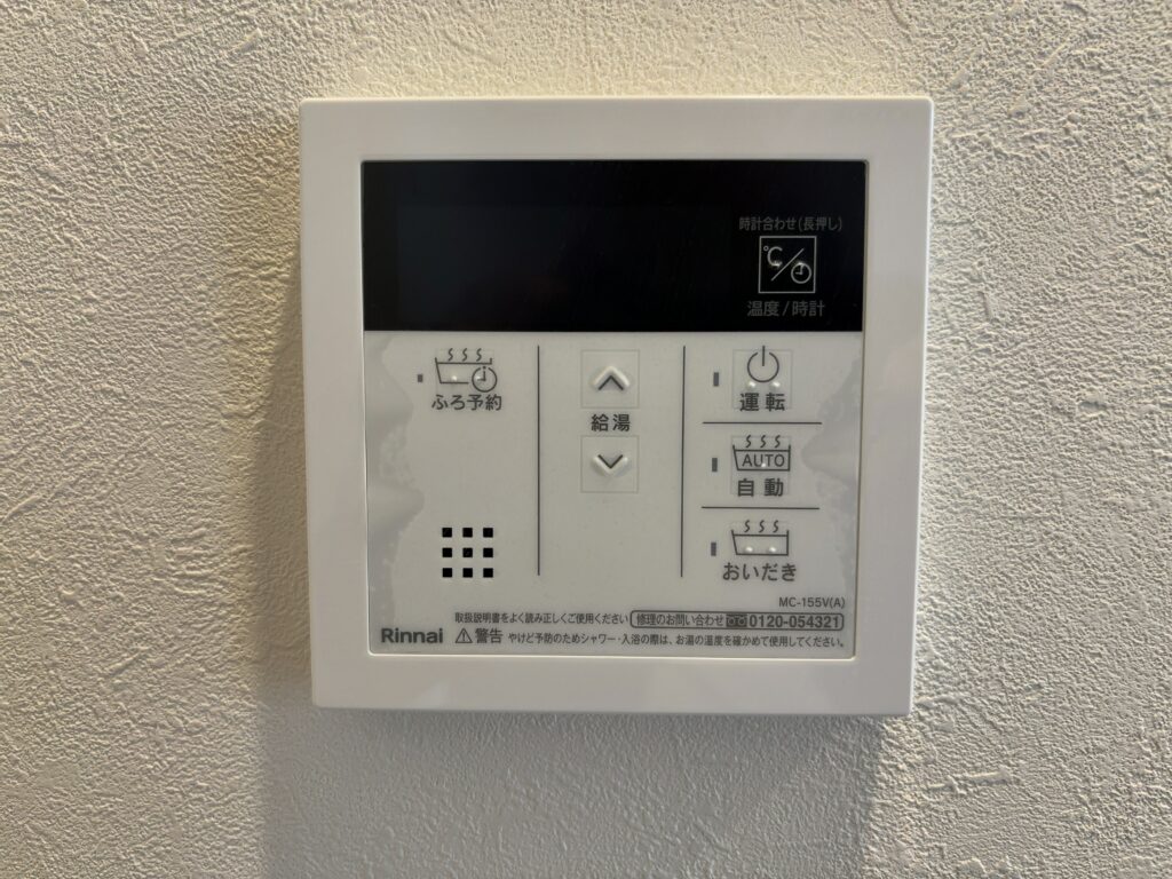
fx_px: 880
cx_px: 586
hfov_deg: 67.3
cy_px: 440
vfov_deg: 53.1
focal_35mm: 26
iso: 100
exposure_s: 1/50
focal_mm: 5.96
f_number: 1.6
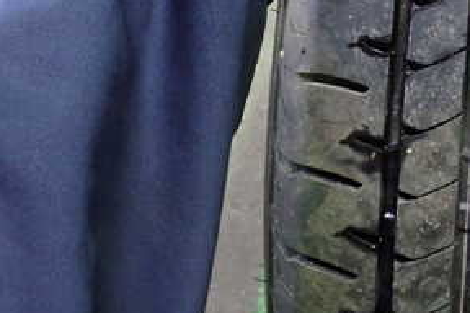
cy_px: -39
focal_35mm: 65
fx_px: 849
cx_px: 382
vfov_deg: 19.9
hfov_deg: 30.2
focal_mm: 5.4
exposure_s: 1/25
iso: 800
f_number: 2.3
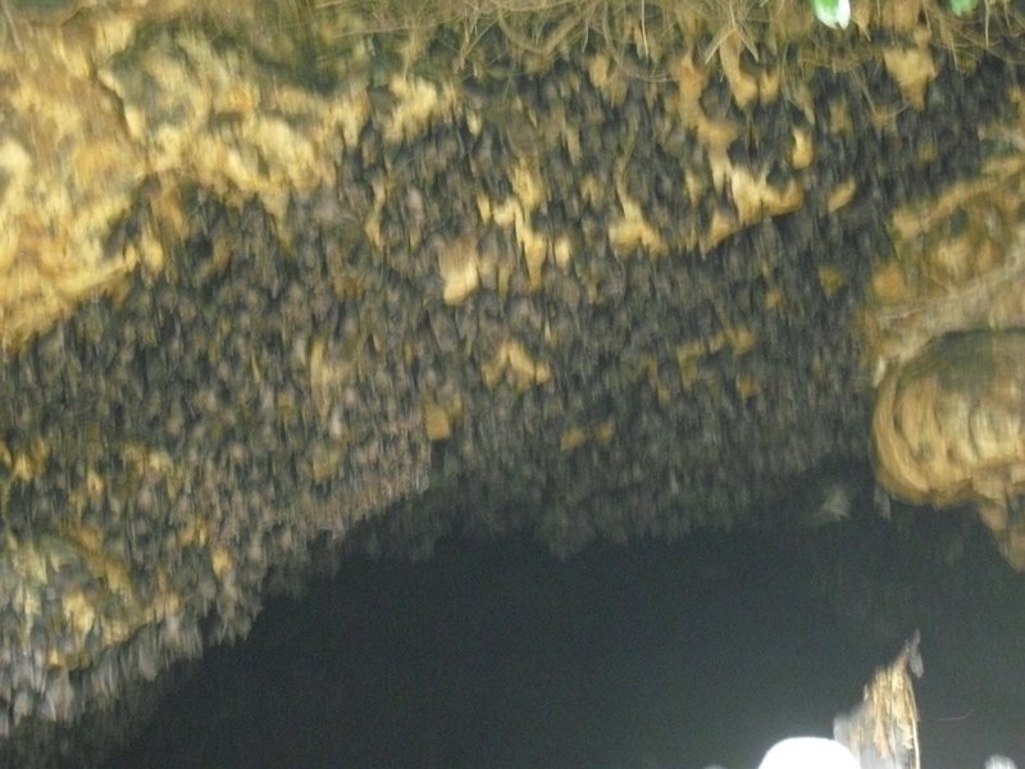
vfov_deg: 22.6
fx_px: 1925
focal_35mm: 65
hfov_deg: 29.8
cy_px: 384
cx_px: 512
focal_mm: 10.7
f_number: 3.8
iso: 800
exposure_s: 1/8
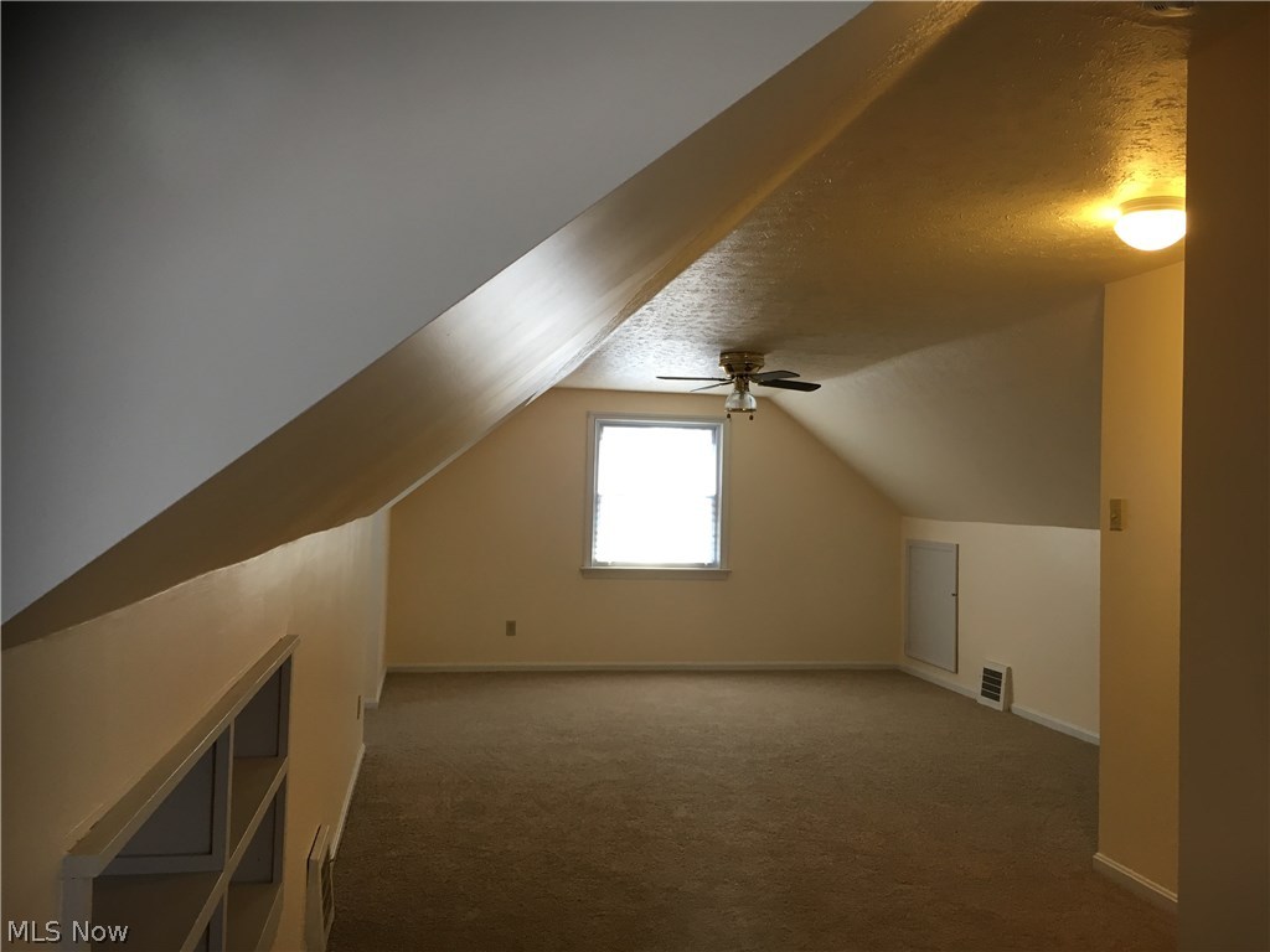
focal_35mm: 29
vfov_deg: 48.2
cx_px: 635
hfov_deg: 61.7
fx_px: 1064
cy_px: 476
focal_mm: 4.15
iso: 64
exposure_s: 1/30
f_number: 2.2
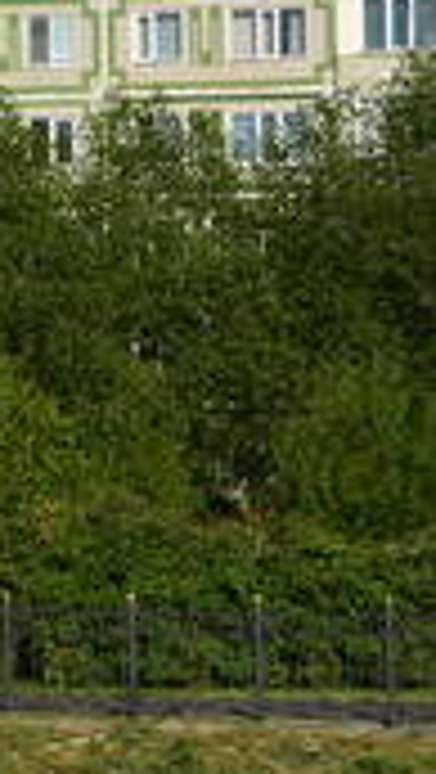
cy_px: 162
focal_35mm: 238
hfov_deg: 4.5
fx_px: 4882
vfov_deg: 9.0
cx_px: -1515
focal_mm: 30
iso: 100
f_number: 8
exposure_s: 1/320
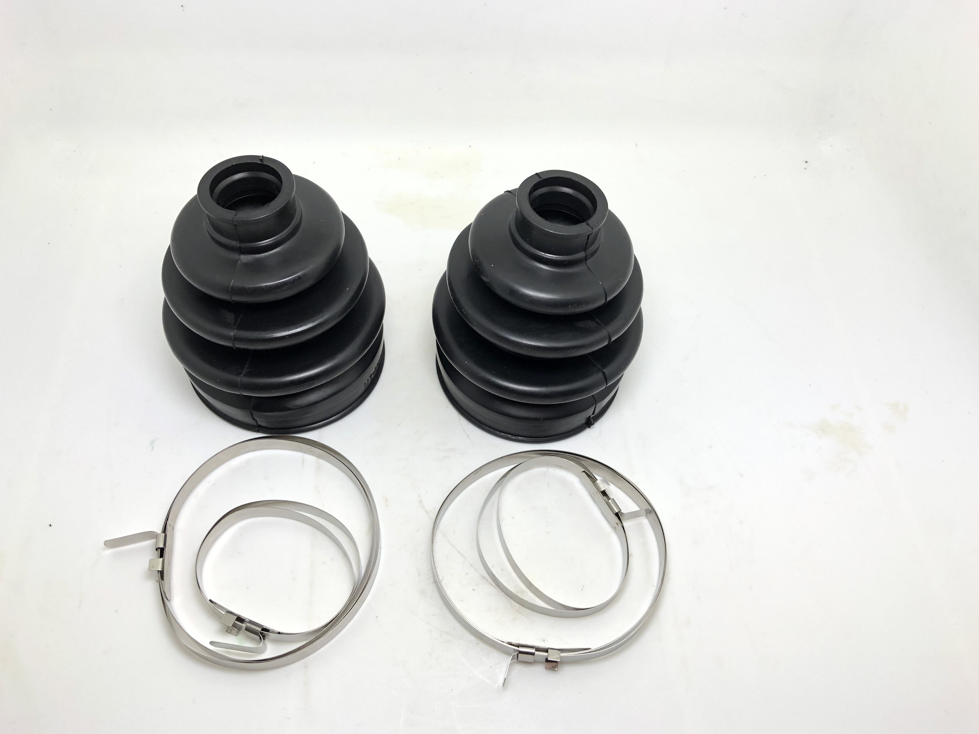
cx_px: 488
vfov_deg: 48.2
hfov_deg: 61.7
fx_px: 820
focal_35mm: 29
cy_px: 362
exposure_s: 1/180
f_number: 1.8
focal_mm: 4
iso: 20
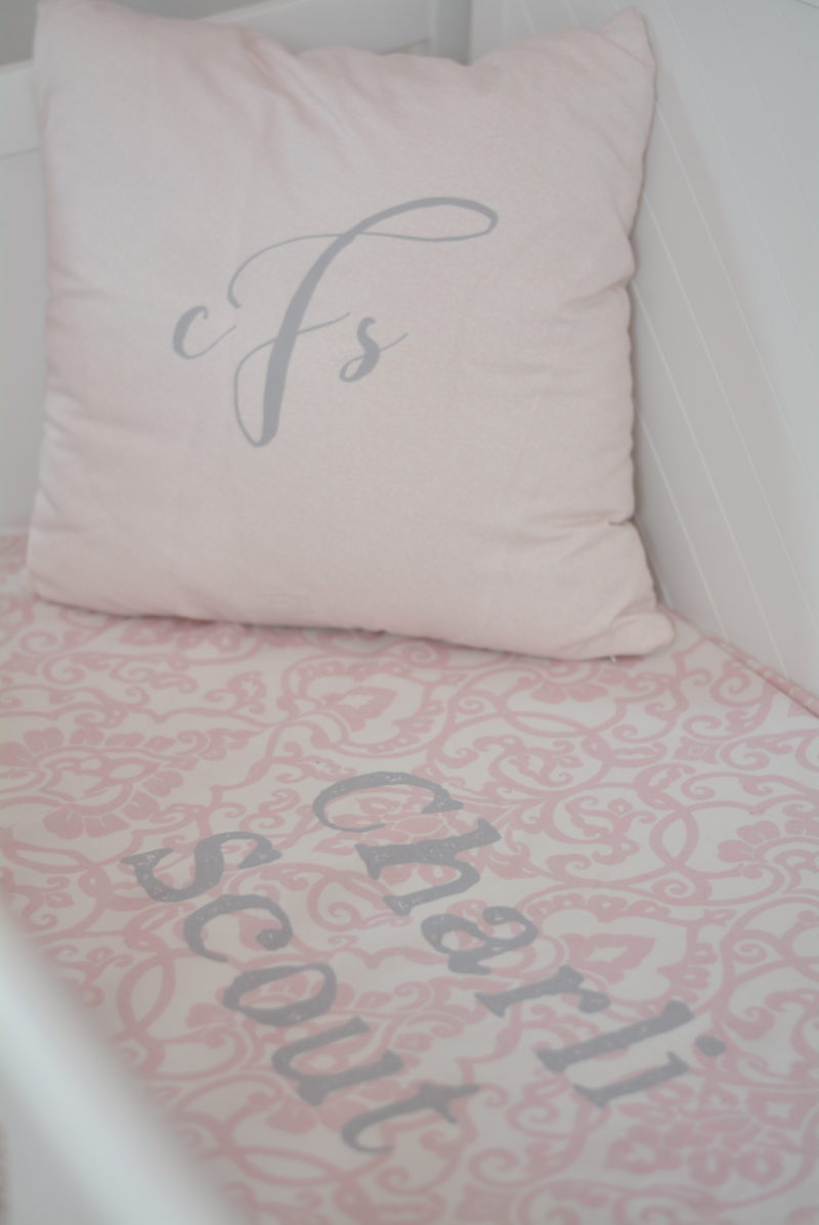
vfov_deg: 27.0
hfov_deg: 18.2
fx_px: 2555
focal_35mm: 75
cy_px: 612
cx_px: 410
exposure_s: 1/250
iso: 500
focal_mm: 50
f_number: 1.8
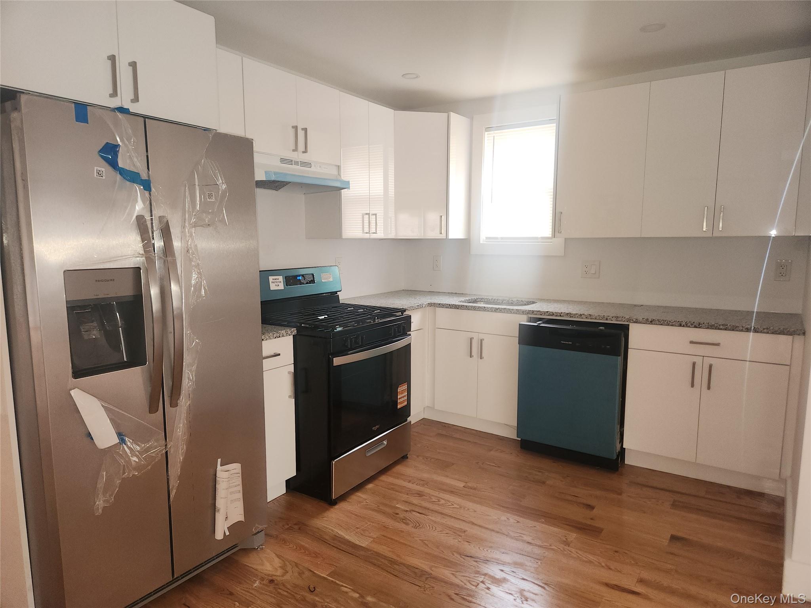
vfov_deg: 58.9
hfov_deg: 73.9
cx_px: 406
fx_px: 539
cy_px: 304
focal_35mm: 23
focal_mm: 5.4
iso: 100
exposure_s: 1/30
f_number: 1.8
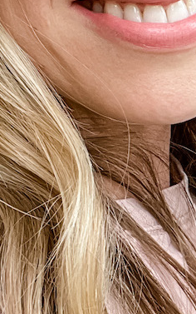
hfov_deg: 9.1
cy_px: 223
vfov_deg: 15.4
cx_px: 393
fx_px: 1152
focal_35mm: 135
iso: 25
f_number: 2.2
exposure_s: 1/120
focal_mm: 2.71
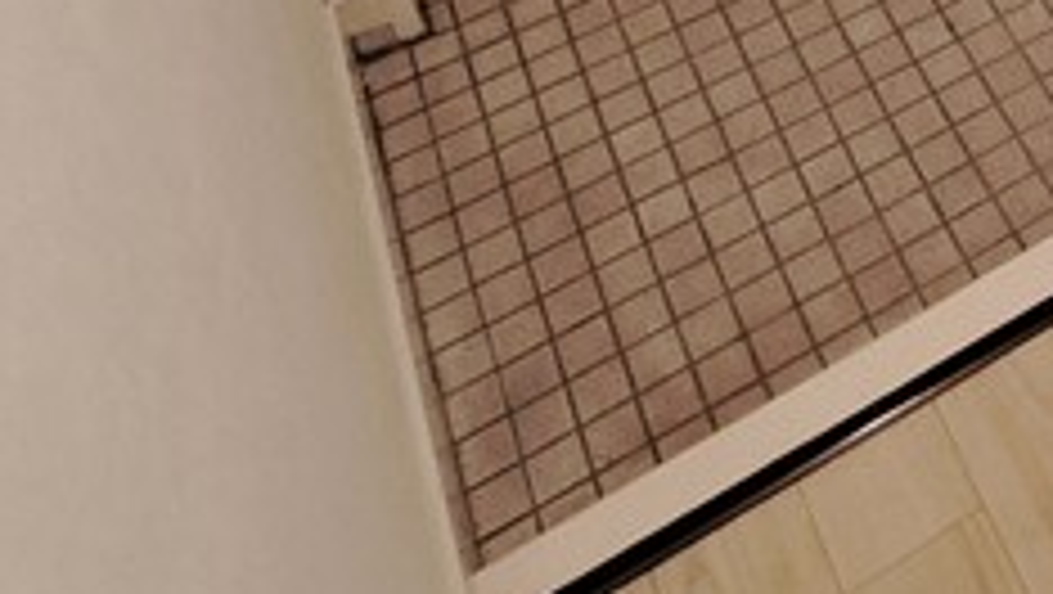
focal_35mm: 58
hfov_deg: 29.3
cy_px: -639
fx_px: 1621
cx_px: 1359
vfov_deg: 15.7
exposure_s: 1/24
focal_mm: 1.74
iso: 250
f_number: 2.2
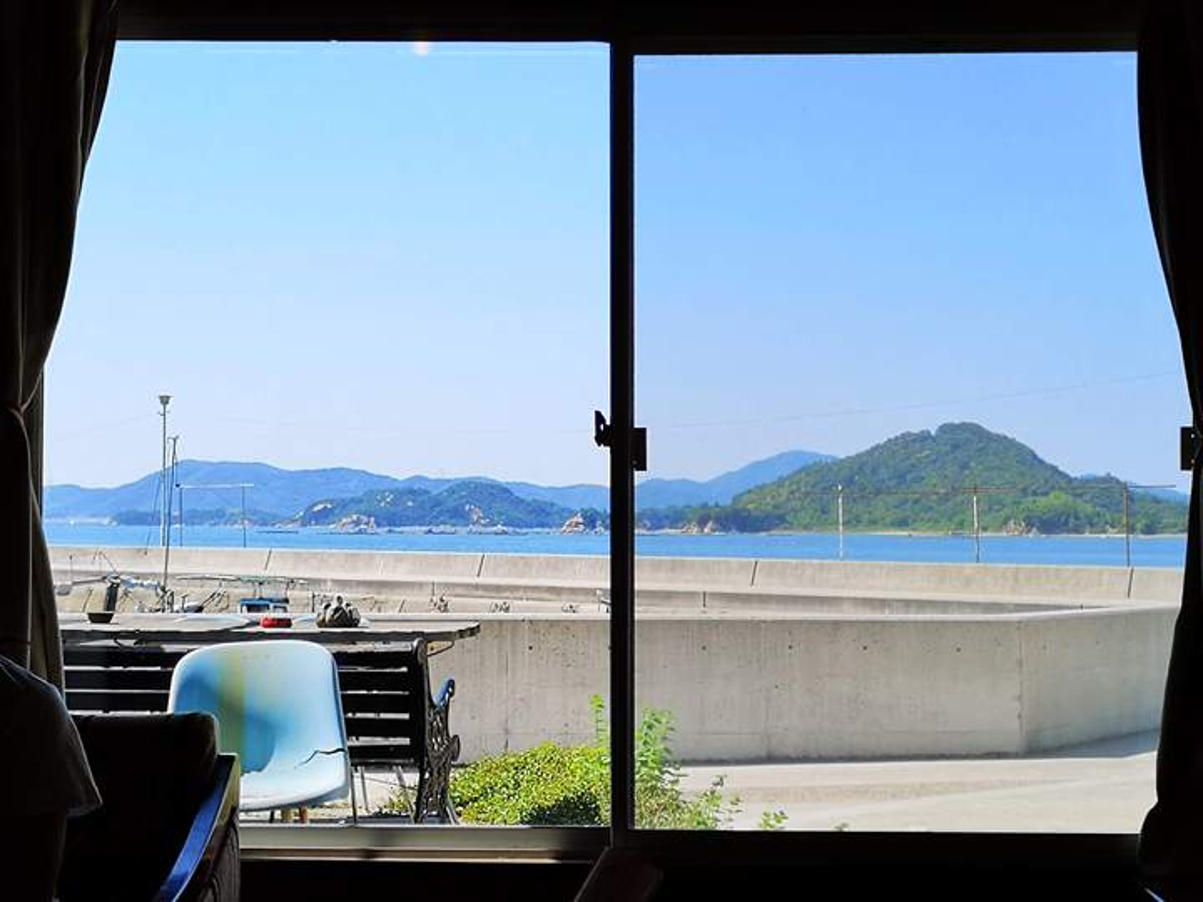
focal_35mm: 61
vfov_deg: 24.0
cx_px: 602
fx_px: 2120
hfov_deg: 31.7
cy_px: 451
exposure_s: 1/1704
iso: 50
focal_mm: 3.95
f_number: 1.8
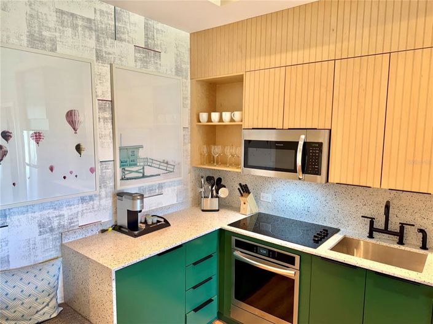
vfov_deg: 56.8
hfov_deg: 71.6
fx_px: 300
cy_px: 162
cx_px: 216
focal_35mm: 24
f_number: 1.78
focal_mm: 6.76
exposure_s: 1/120
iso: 200
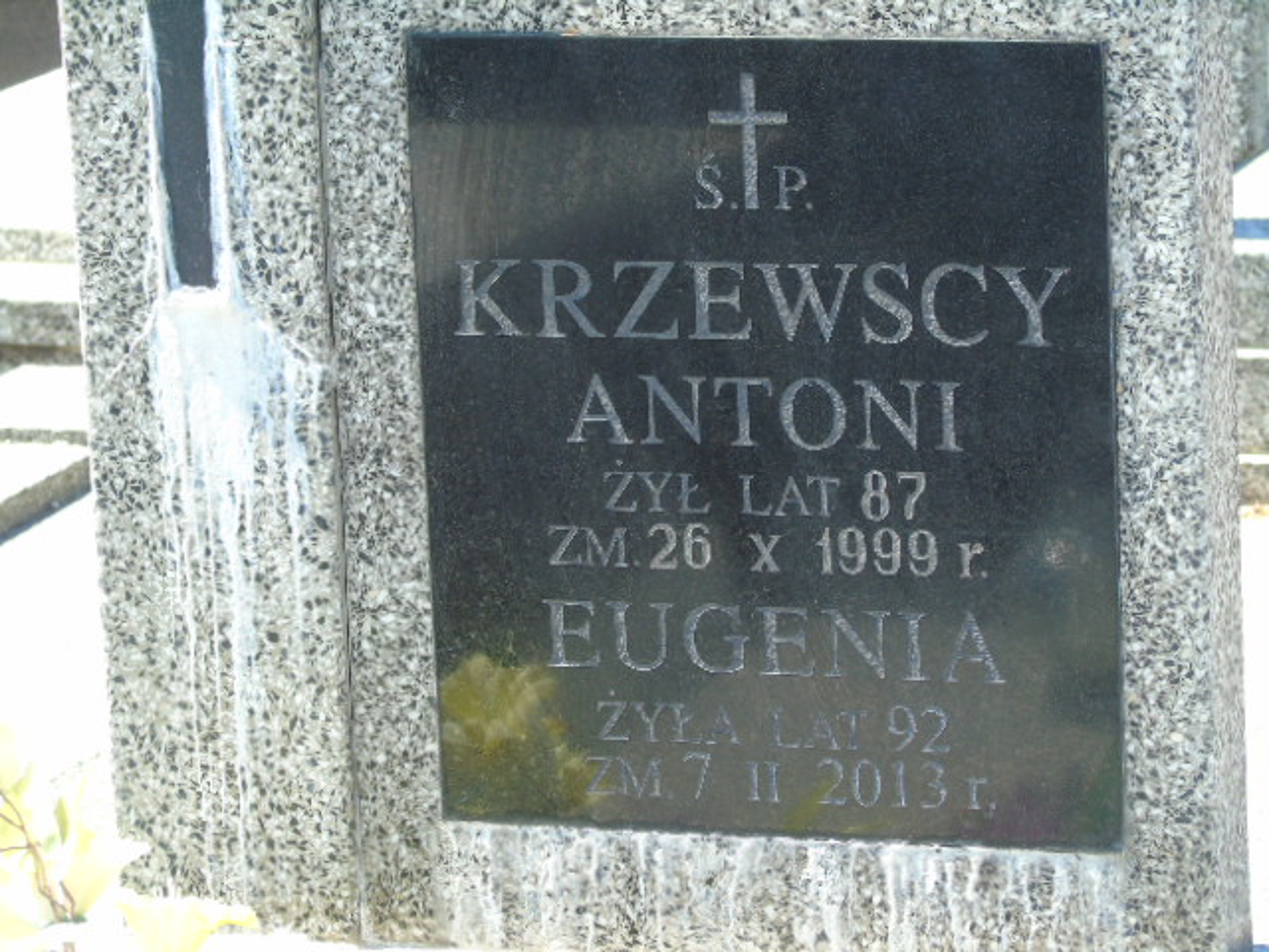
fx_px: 5939
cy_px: 476
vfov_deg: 9.2
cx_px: 634
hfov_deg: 12.2
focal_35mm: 162
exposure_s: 1/125
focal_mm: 29
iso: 100
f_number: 4.9
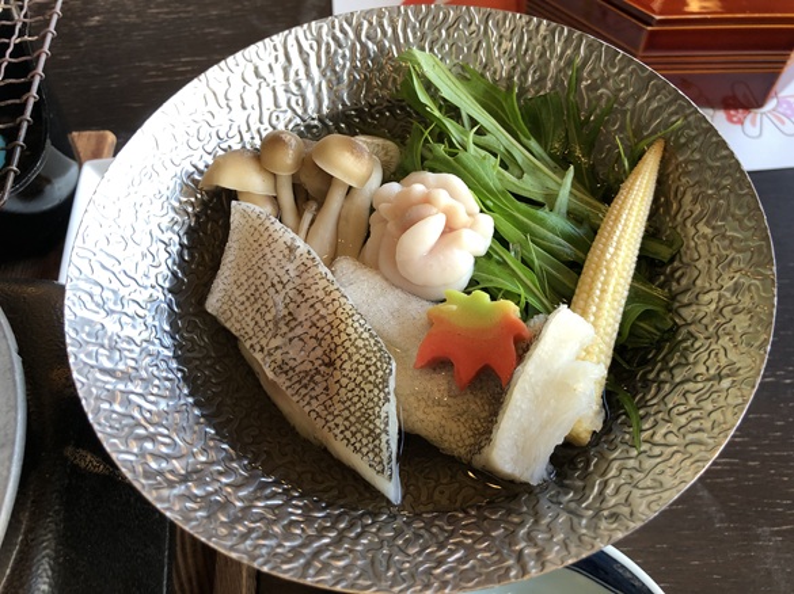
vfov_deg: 49.7
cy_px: 297
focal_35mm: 28
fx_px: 642
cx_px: 397
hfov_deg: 63.5
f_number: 1.8
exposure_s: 1/24
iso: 32
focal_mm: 4
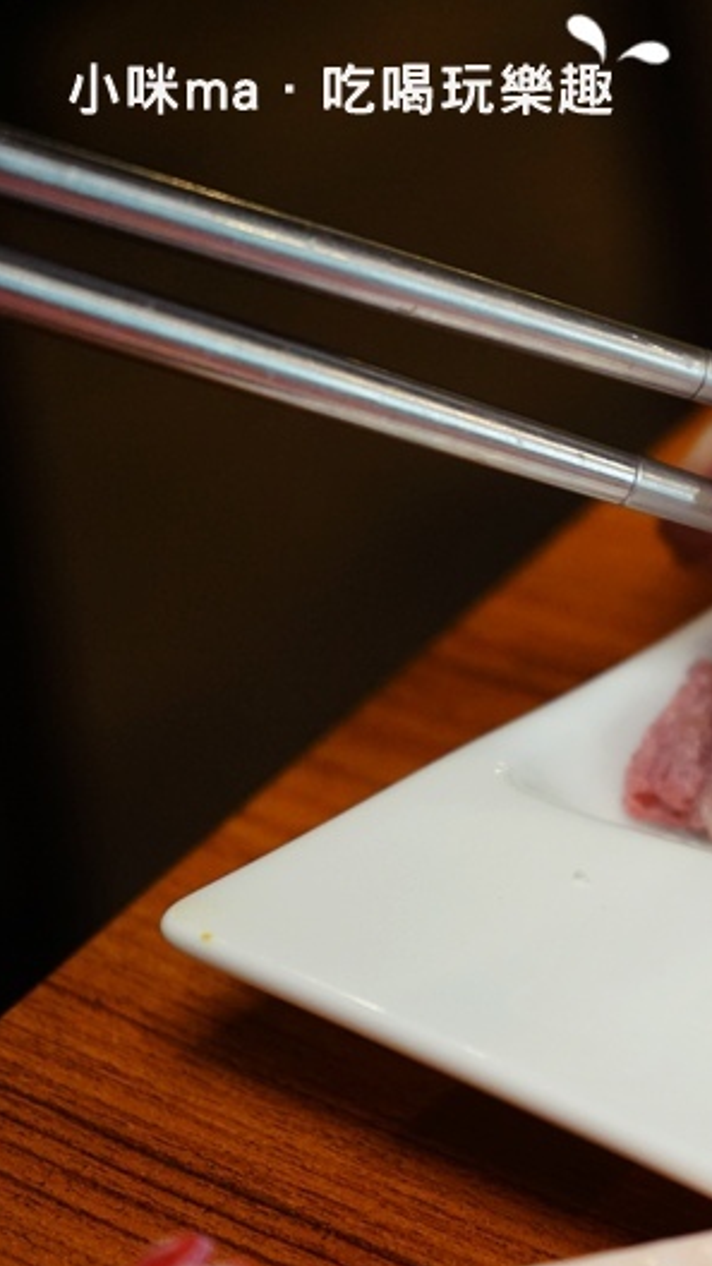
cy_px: 637
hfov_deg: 10.6
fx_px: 3726
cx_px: 954
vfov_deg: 19.3
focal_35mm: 111
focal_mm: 70
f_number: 5.6
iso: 2000
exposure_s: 1/80
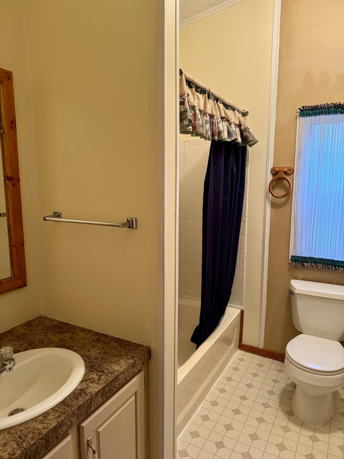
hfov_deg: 56.8
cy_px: 230
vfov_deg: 71.6
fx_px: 318
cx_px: 172
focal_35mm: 24
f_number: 1.78
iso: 400
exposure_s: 1/60
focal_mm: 6.76
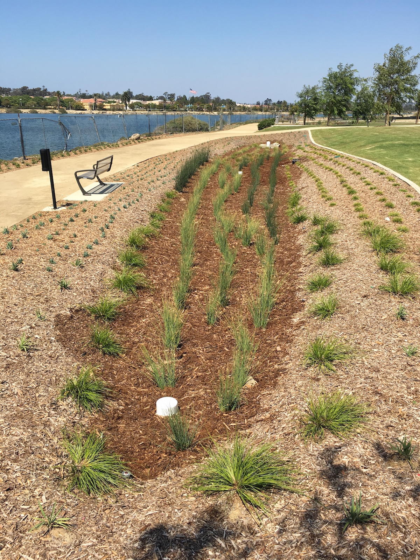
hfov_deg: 48.2
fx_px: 469
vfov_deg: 61.7
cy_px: 280
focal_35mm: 29
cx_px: 210
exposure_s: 1/1538
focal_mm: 4.15
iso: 25
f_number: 2.2
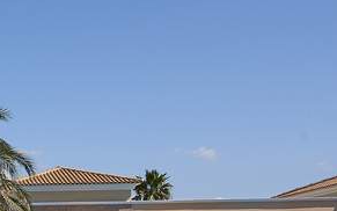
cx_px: -251
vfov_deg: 12.5
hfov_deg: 17.2
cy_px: 277
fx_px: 928
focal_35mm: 101
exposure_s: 1/400
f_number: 11
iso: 100
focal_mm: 24
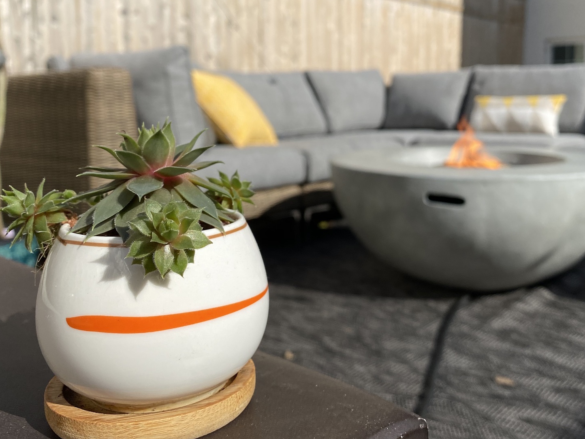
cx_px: 359
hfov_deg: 50.9
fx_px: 608
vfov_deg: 39.3
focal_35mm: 36
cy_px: 156
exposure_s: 1/6061
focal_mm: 4.25
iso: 32
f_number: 1.8
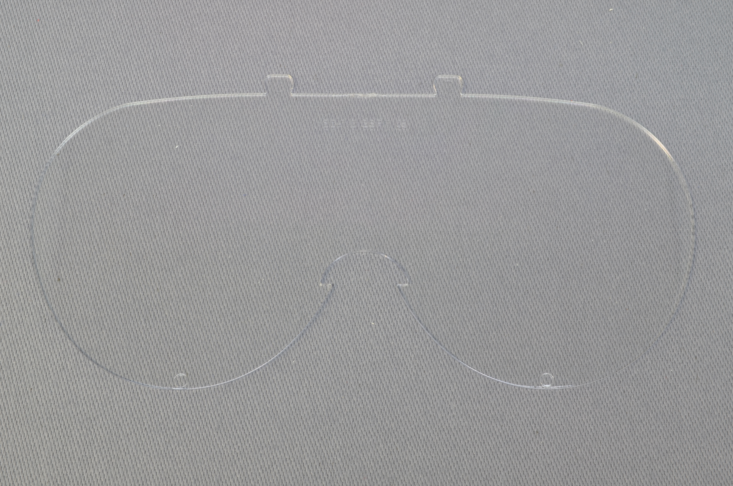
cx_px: 366
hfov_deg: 35.1
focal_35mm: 57
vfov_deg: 23.7
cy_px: 243
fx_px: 1158
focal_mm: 38
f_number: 20
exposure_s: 8
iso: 125
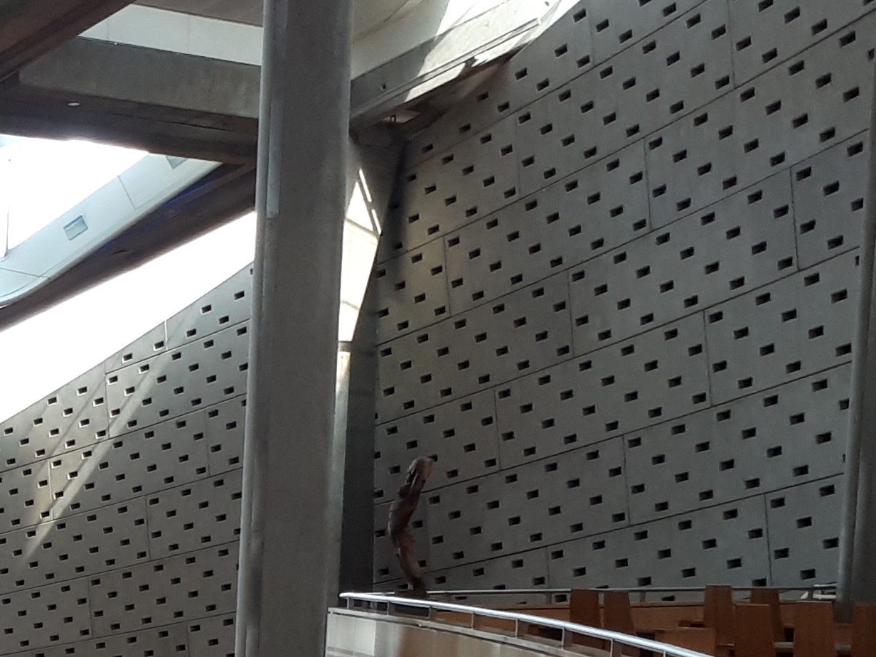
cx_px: -448
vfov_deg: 14.1
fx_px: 2556
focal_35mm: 101
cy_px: 843
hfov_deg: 17.4
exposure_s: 1/33
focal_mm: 3.6
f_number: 1.9
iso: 80
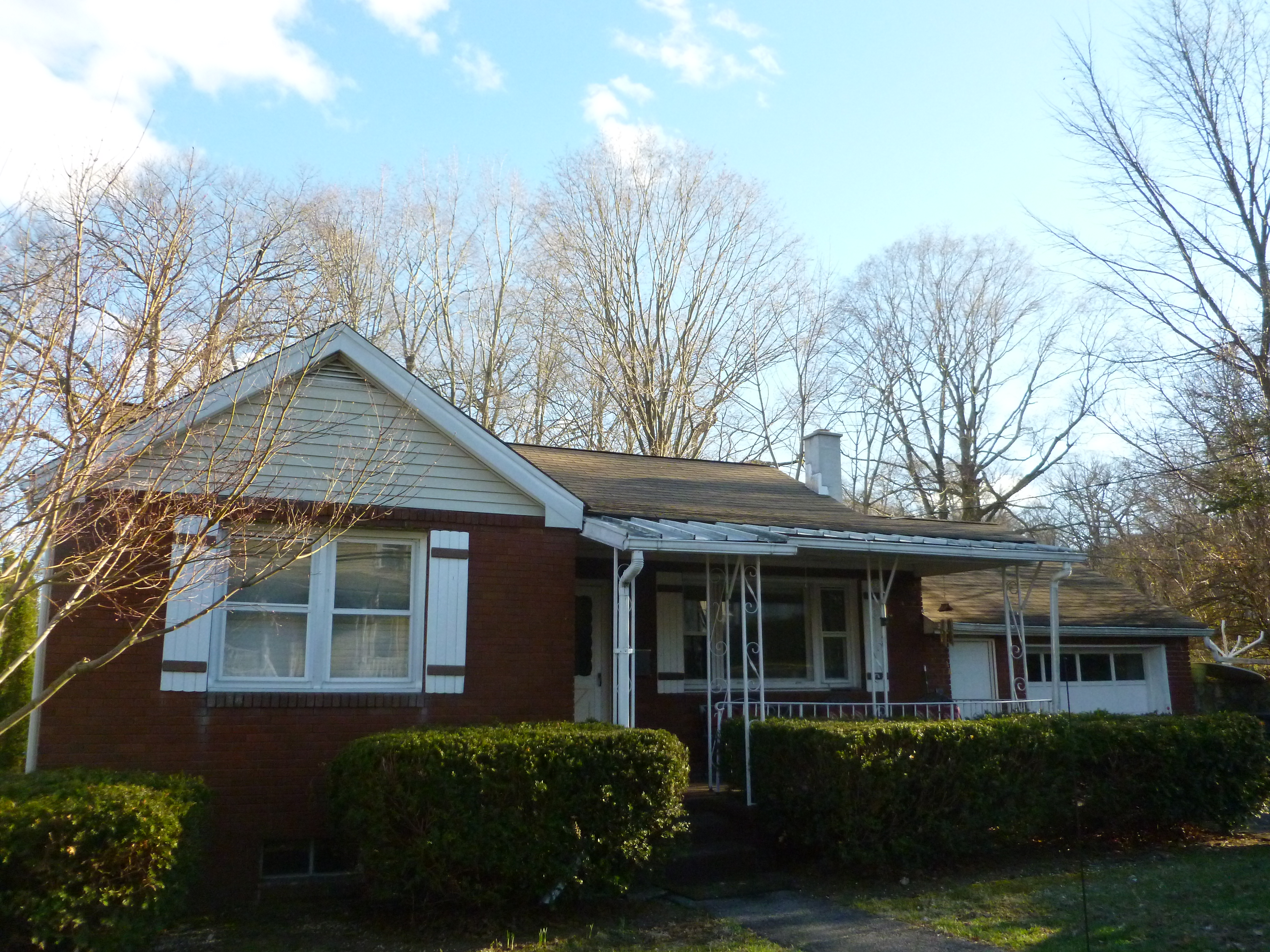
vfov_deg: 49.7
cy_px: 476
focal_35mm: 28
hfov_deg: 63.4
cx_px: 635
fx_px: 1027
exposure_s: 1/800
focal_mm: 5
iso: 400
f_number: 3.3
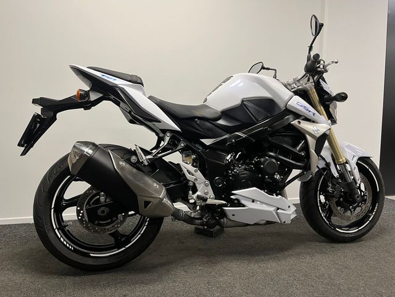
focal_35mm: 26
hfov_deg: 67.3
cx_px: 198
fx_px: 297
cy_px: 148
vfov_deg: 53.1
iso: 80
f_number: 1.6
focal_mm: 5.1
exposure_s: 1/50
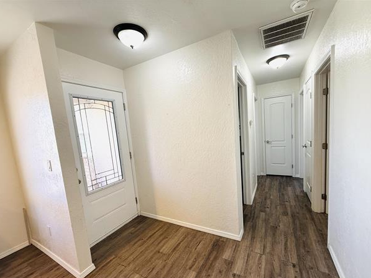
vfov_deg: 81.7
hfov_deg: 98.1
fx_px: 161
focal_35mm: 15
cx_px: 191
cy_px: 148
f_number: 2.2
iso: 160
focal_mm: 2.22
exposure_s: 1/120
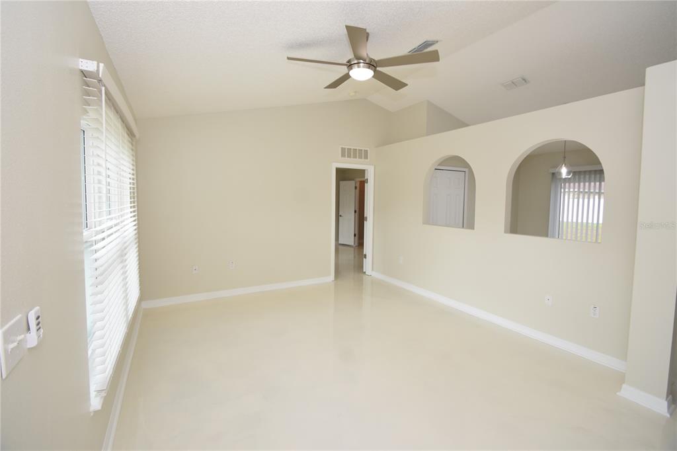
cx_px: 338
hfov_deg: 100.4
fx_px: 282
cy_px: 226
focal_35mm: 15
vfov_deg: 77.3
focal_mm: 10
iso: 200
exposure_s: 1/100
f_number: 5
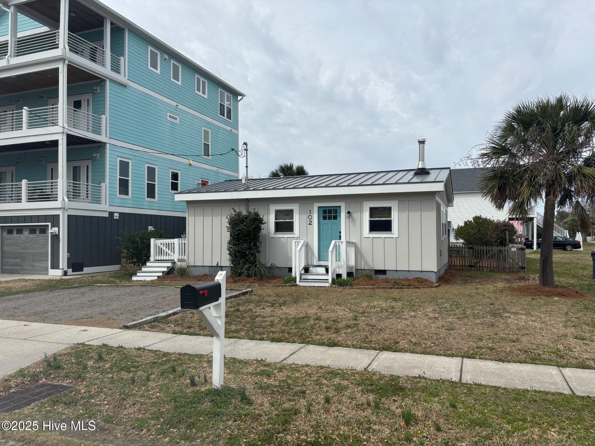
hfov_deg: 67.3
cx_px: 298
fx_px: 447
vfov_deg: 53.1
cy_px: 223
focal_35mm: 26
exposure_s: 1/4425
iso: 50
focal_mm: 5.96
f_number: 1.6
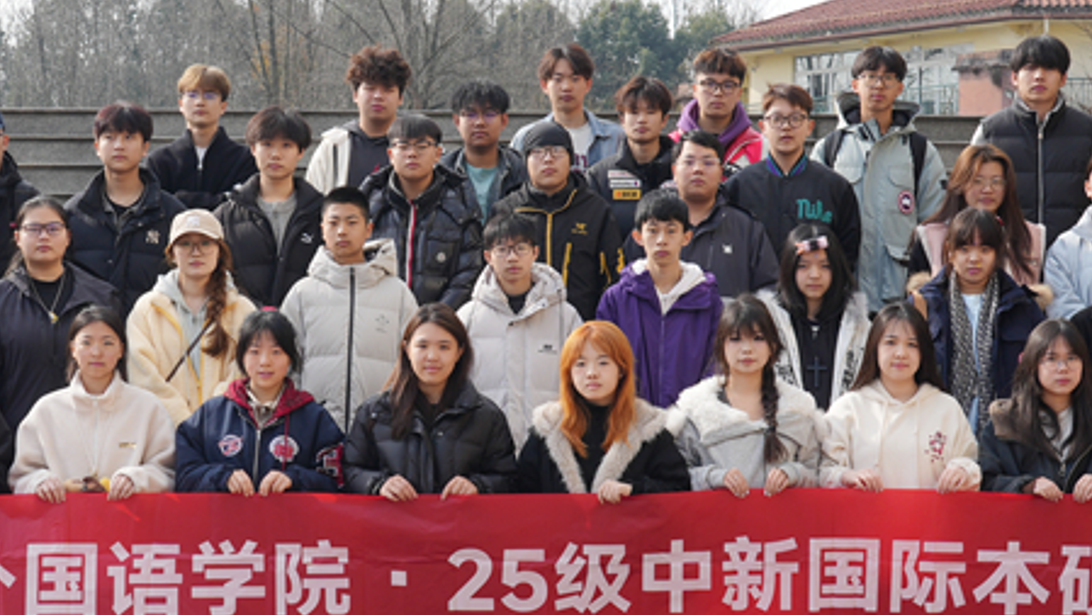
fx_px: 1999
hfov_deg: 30.6
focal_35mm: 69
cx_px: 518
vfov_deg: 17.5
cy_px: 380
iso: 160
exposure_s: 1/200
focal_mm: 37
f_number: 8
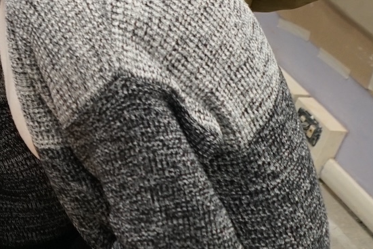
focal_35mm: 127
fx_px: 1316
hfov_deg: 13.6
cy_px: -31
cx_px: -386
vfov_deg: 10.7
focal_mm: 28
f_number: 4
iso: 1000
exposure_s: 1/160
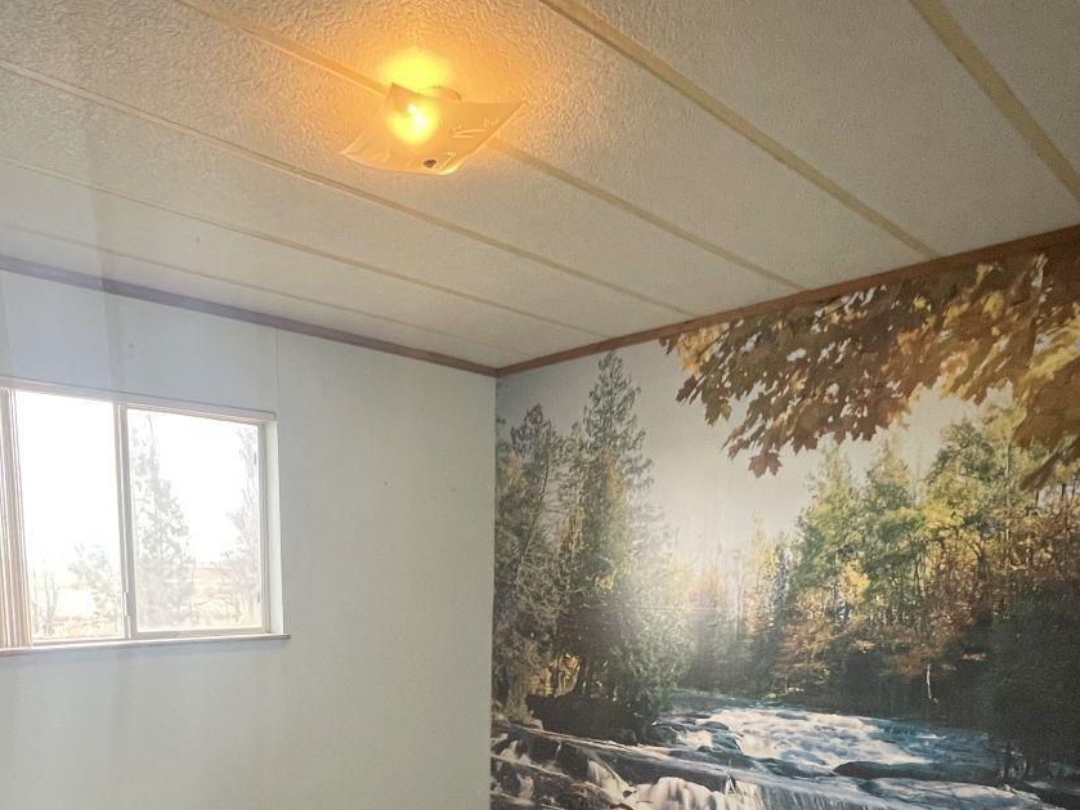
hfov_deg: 68.3
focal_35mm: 25
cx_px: 404
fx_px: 780
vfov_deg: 49.9
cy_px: 702
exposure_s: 1/120
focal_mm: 1.57
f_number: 1.8
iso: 250
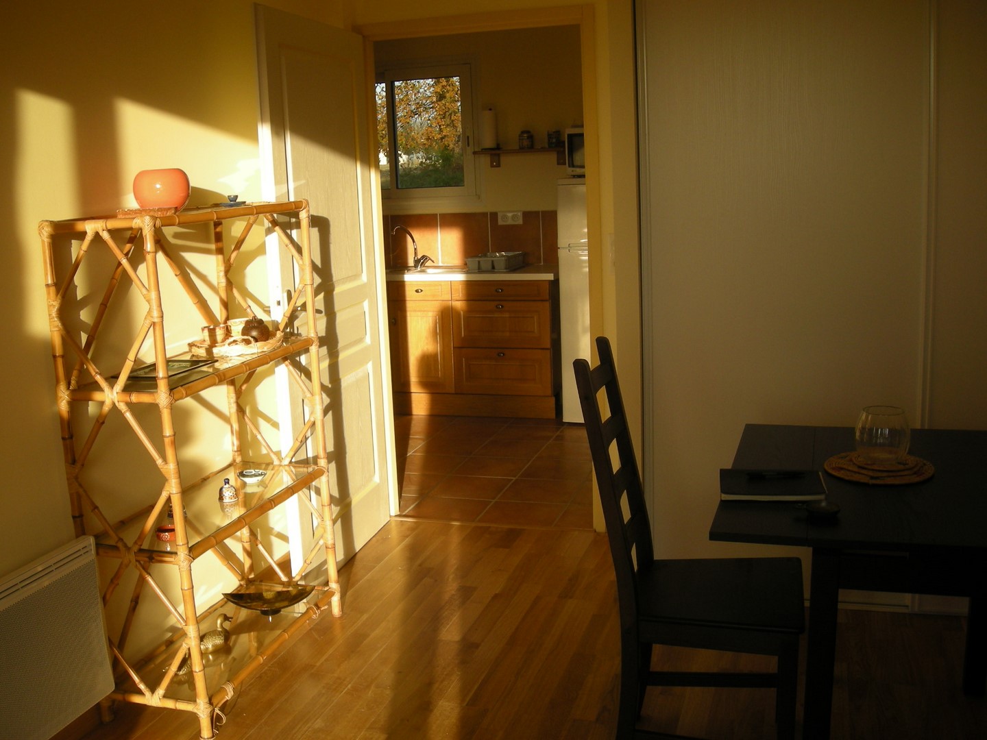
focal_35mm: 35
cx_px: 494
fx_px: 998
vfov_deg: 40.7
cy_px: 370
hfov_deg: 52.6
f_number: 2.8
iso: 50
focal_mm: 5.7
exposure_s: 1/269
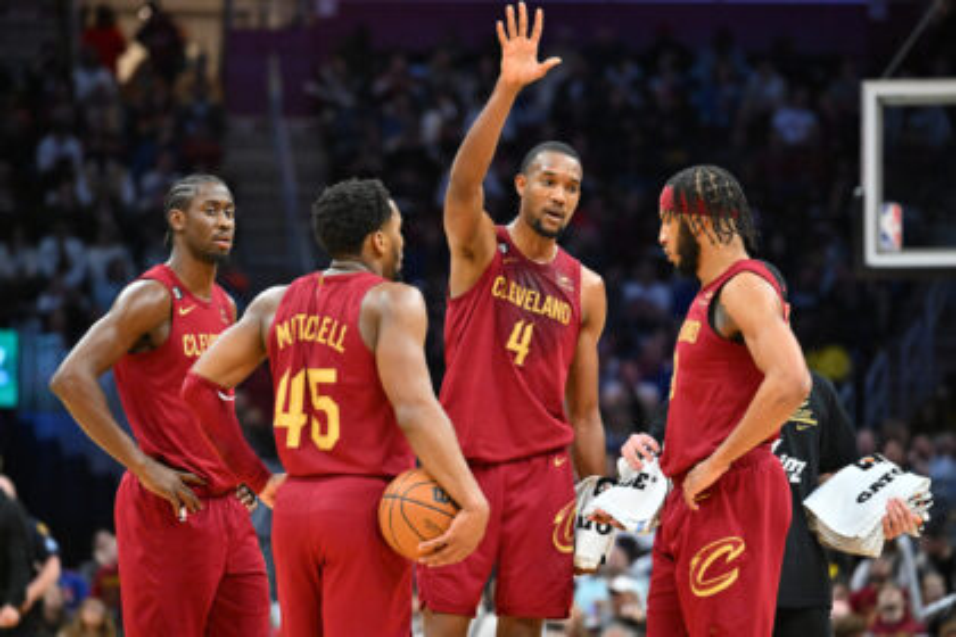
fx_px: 5311
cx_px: 478
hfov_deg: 10.3
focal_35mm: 200
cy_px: 318
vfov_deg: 6.9
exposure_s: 1/1600
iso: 6400
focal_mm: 200
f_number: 4
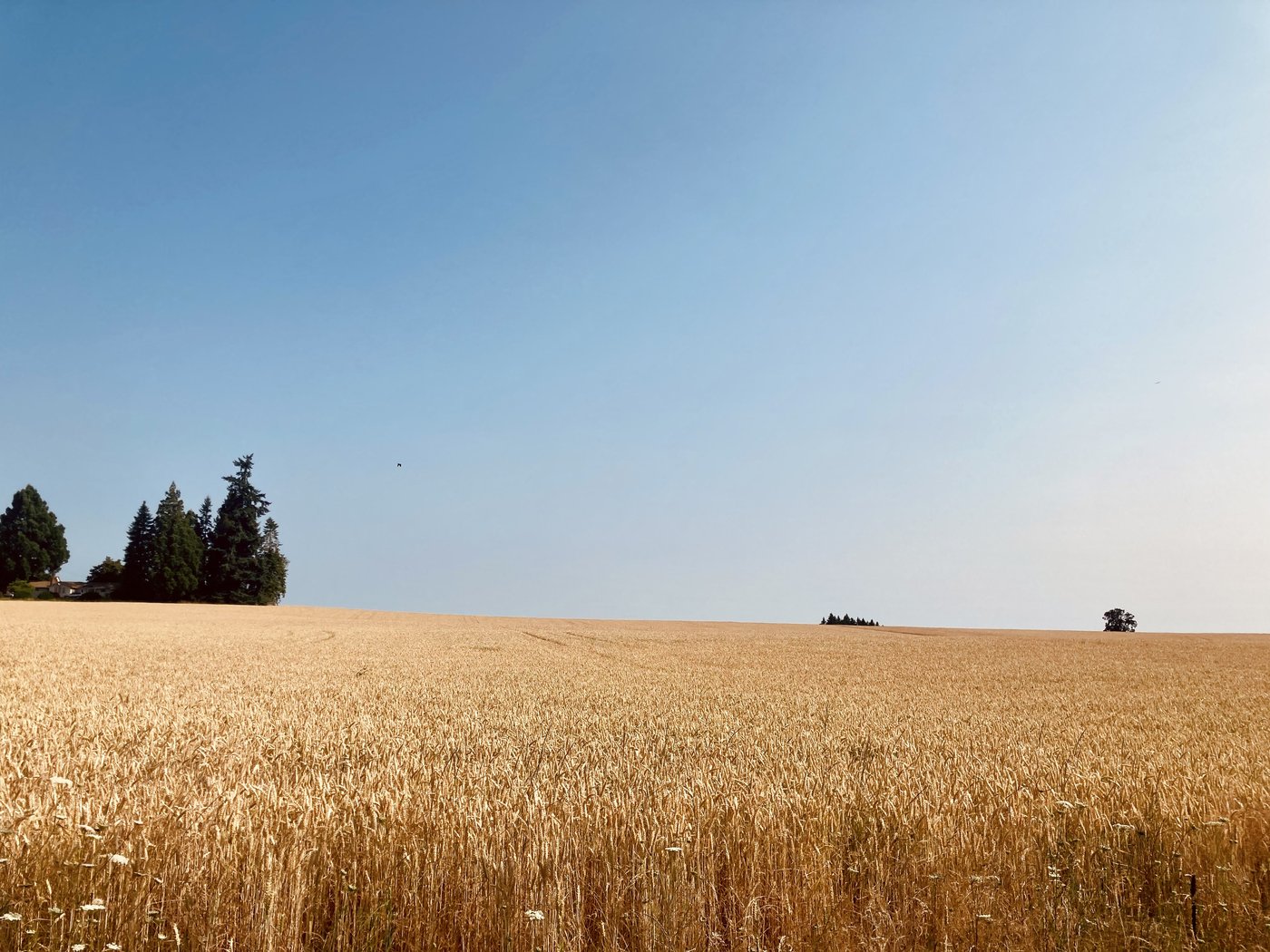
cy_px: 476
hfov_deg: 63.4
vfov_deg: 49.7
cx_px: 635
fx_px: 1027
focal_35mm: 28
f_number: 1.8
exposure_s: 1/4425
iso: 25
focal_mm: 3.99
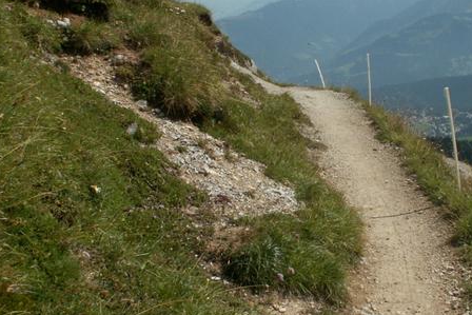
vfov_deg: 26.0
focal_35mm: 52
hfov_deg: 37.7
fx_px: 682
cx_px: 316
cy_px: 134
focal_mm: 5.86
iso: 50
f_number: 7.1
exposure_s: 1/250
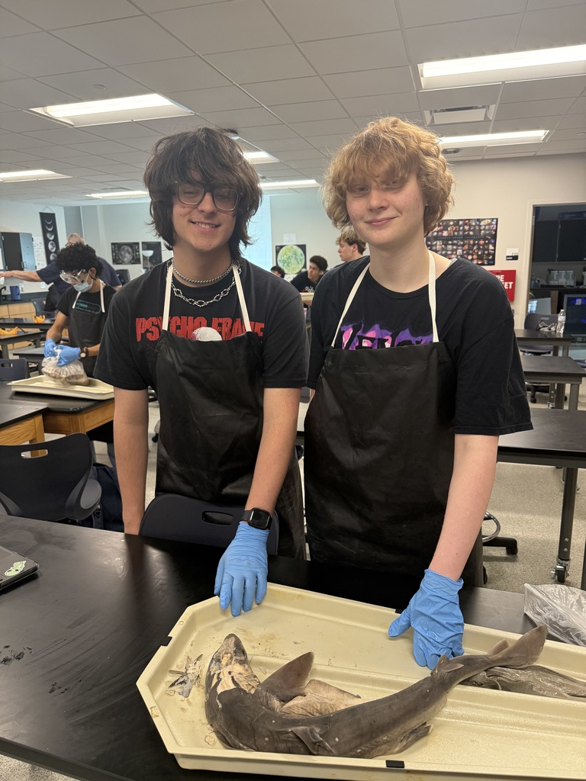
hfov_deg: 56.8
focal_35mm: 24
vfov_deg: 71.6
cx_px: 293
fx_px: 542
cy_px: 390
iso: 250
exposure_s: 1/90
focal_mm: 6.76
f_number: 1.78
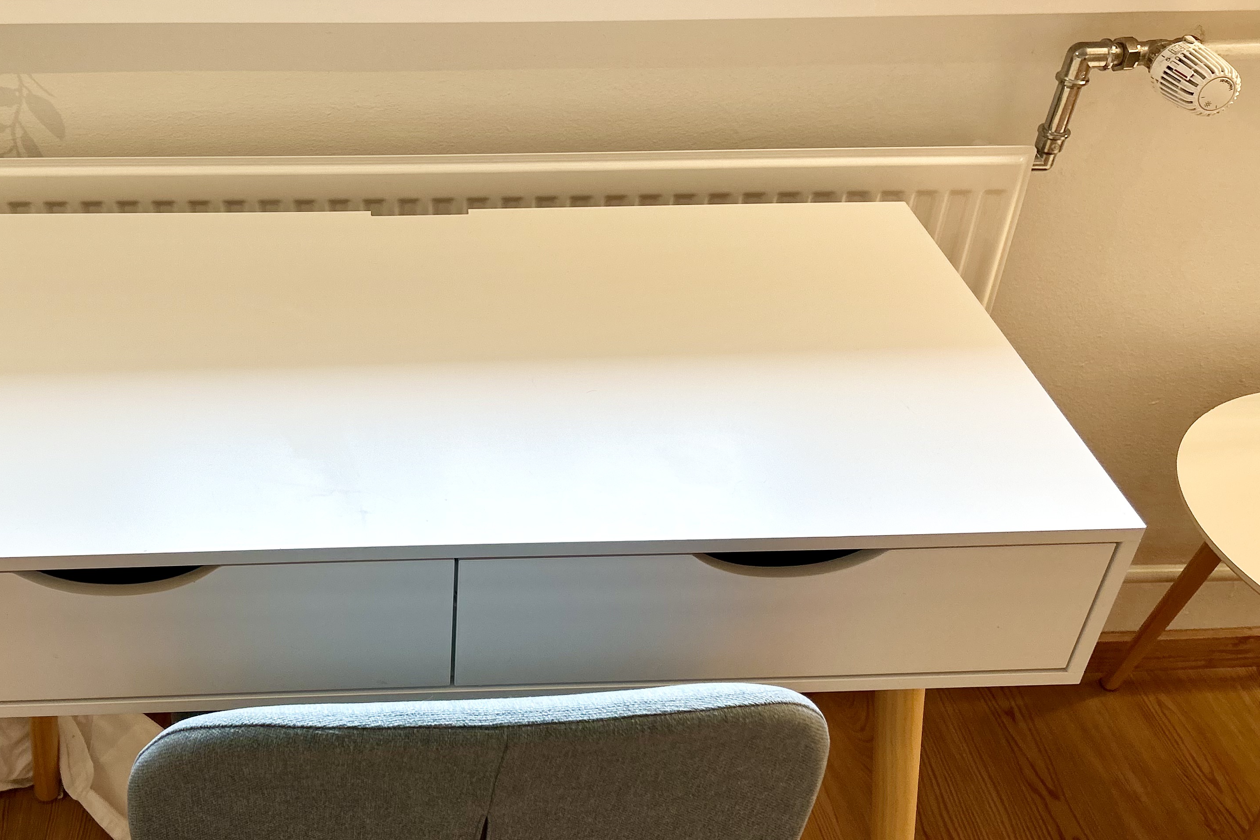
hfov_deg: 49.7
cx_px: 411
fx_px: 1330
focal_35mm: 38
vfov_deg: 35.0
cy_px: 382
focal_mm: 5.7
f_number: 1.5
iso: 64
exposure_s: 1/100
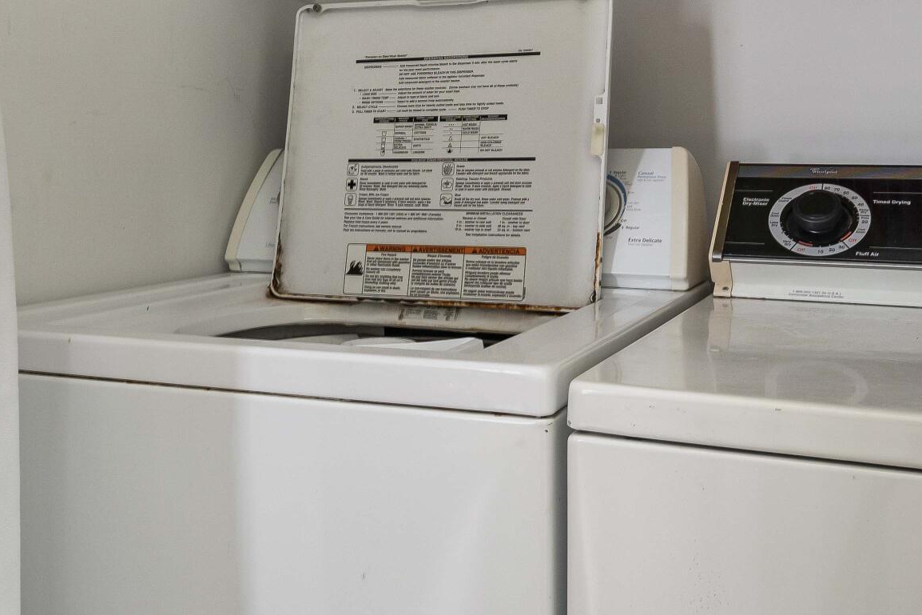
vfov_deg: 33.8
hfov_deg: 49.3
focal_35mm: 39
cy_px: 185
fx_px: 999
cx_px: 544
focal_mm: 10
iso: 320
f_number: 8
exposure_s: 1/2
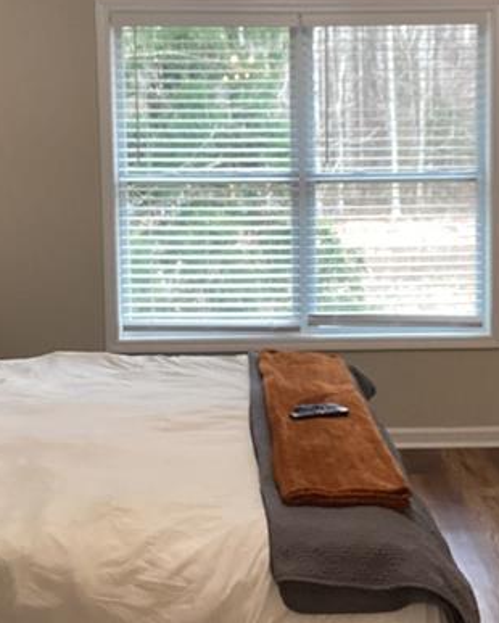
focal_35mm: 60
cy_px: 224
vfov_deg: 31.3
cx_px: 299
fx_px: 1107
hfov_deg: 25.4
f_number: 2.4
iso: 80
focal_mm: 3.3
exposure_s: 1/60
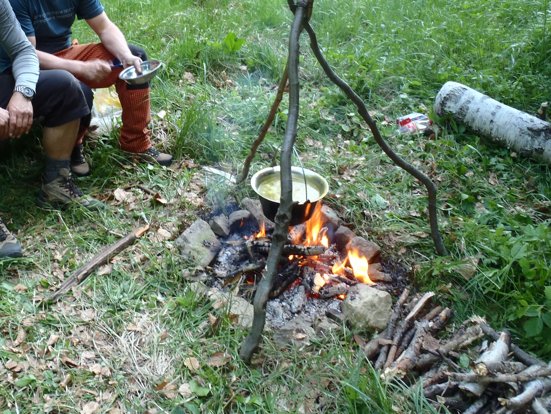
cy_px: 113
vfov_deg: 34.5
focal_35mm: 41
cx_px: 185
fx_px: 653
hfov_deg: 45.1
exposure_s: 1/15
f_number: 3.9
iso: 100
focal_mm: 5
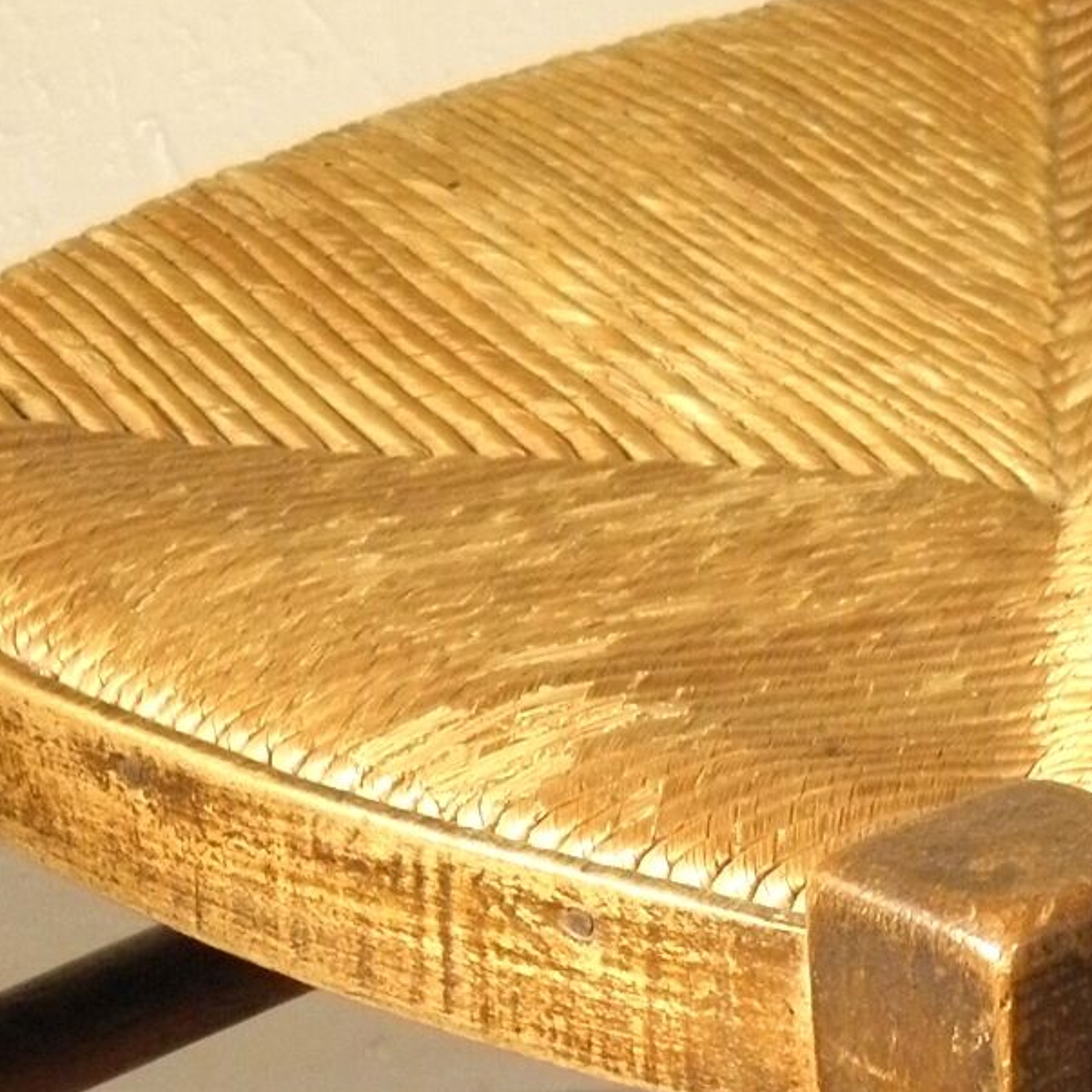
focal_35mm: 154
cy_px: 1633
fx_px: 5496
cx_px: 1134
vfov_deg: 10.9
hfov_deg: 11.2
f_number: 3.8
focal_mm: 7.5
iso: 200
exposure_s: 1/30
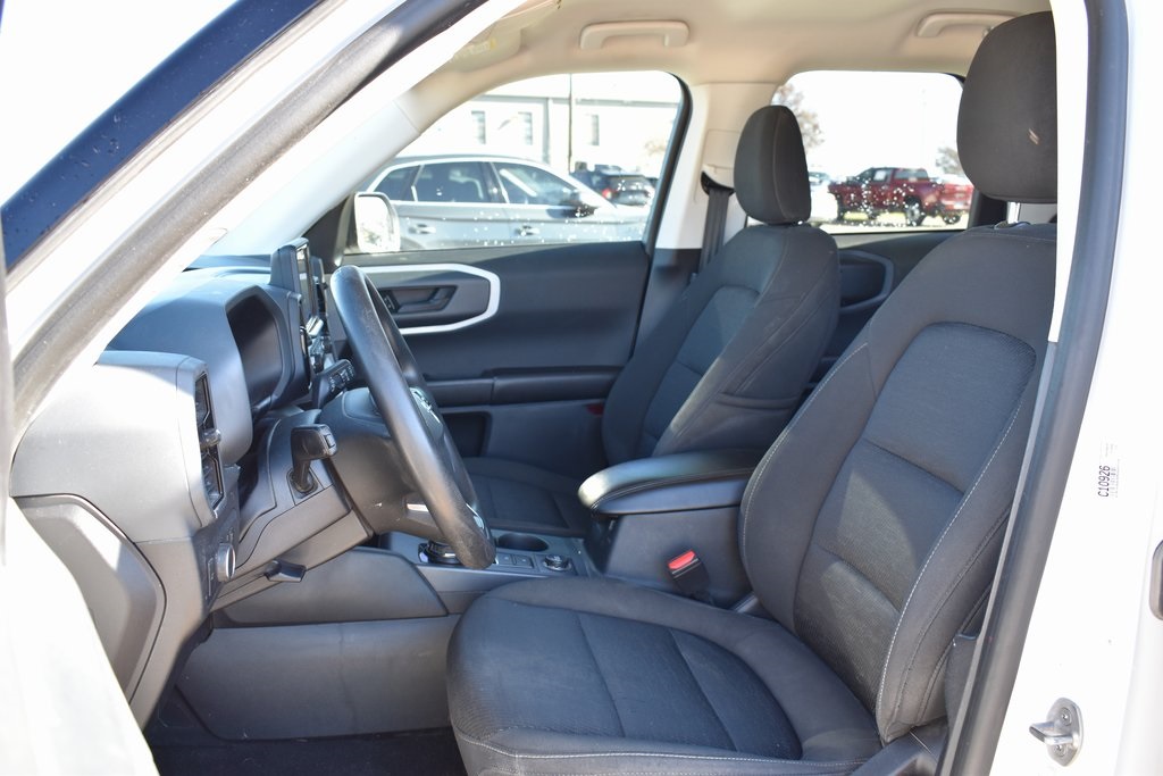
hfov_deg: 61.9
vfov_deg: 43.6
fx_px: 969
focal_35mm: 30
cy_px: 388
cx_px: 582
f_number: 5
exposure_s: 1/100
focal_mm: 20
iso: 400
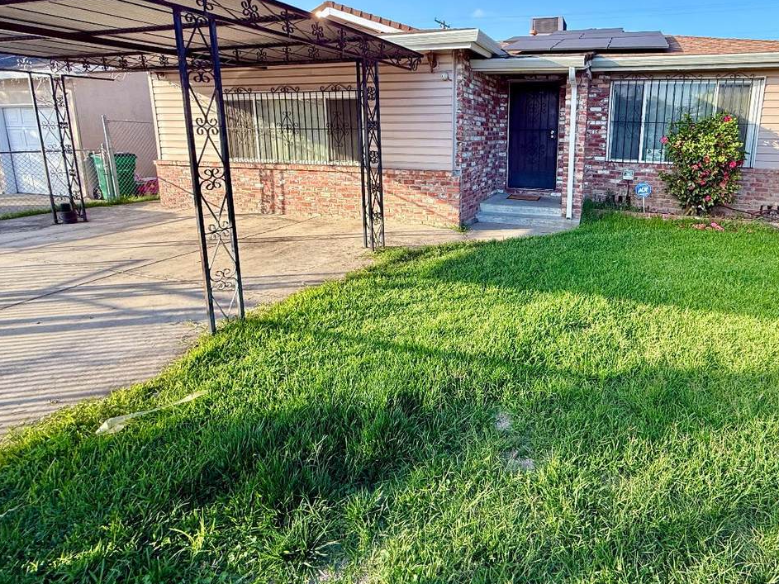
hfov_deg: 82.6
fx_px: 428
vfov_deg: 67.2
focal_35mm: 19
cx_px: 500
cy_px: 207
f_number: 2.2
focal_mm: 2.22
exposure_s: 1/498
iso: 64
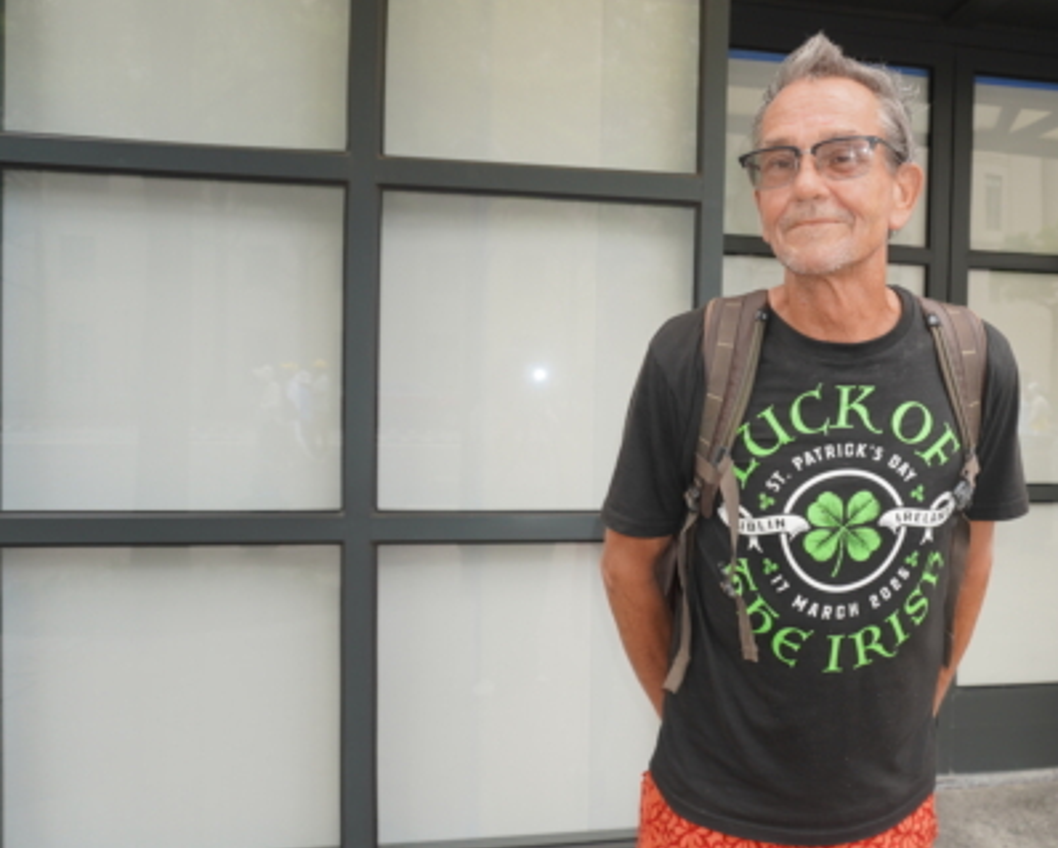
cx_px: 787
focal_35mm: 34
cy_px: 423
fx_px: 1065
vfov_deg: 43.4
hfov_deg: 50.7
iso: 100
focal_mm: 16
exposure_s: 1/160
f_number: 4
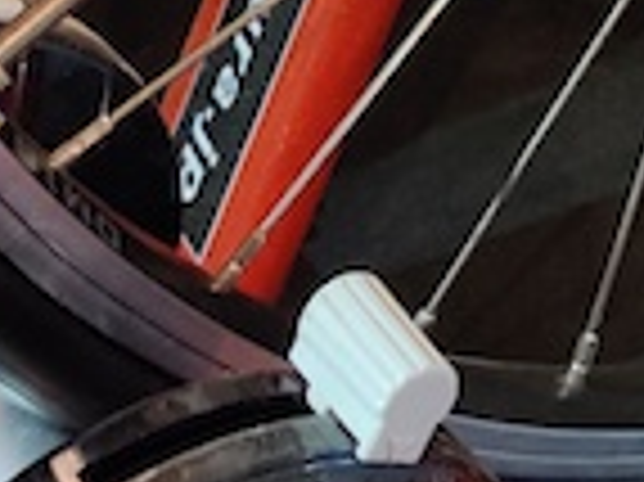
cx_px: 509
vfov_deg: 9.5
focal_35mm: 151
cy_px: -230
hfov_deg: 13.0
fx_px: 2807
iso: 1250
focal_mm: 4.75
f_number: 1.65
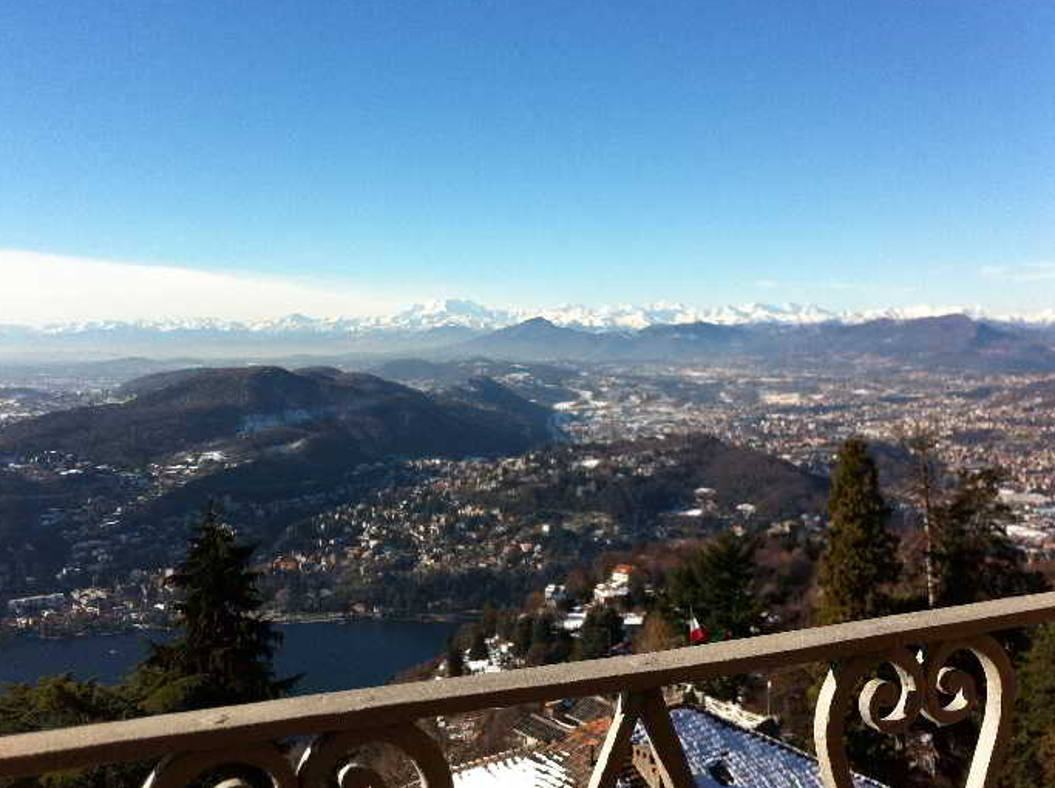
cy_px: 332
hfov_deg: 45.8
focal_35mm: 41
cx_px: 558
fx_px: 1248
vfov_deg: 35.0
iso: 80
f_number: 2.8
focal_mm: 3.85
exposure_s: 1/1508
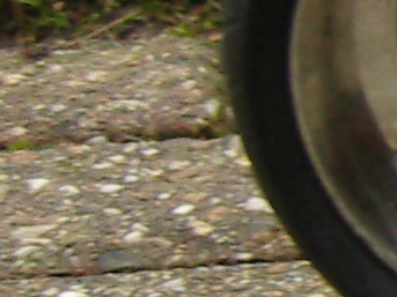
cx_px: 1470
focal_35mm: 257
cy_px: 142
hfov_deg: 6.5
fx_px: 2946
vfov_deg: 5.8
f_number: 2.8
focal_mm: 7.3
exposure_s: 1/10
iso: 200
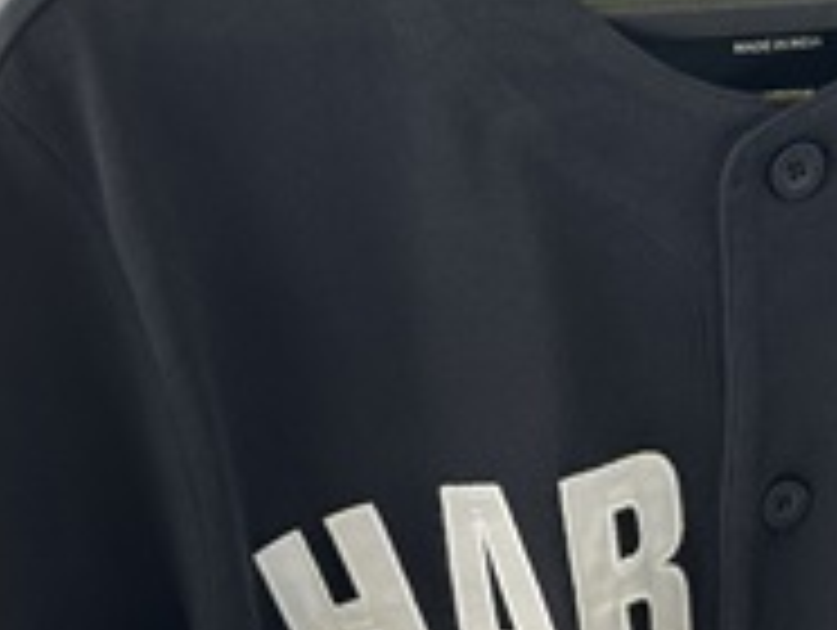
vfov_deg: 16.8
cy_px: 639
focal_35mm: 86
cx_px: 630
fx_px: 2082
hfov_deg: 22.5
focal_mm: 6.86
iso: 64
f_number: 1.78
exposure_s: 1/100
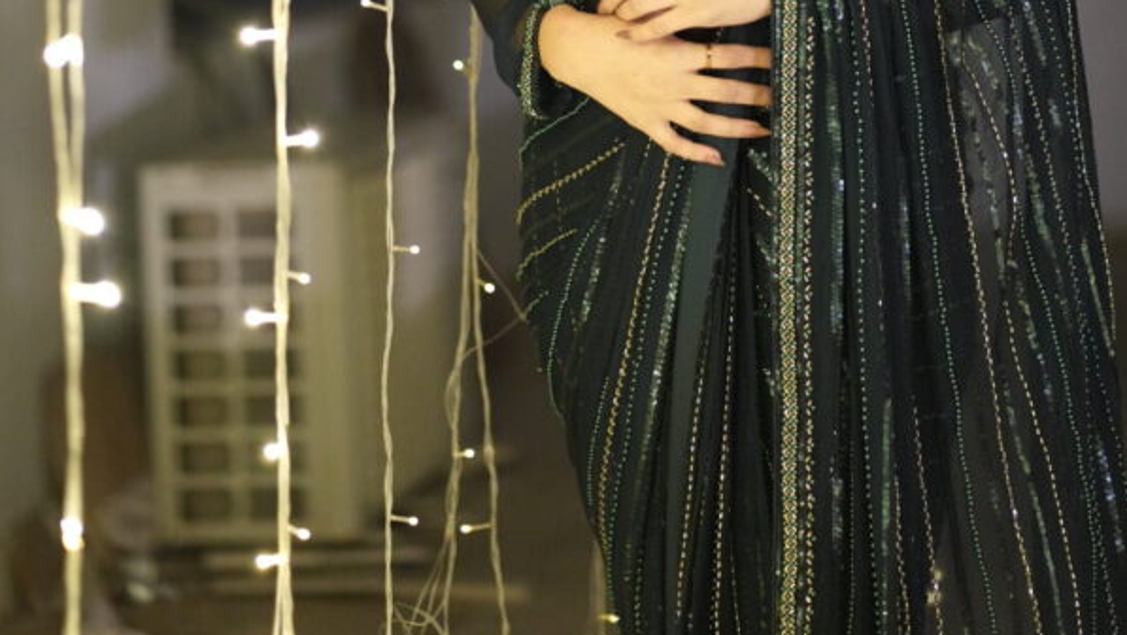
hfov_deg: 16.0
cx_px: 564
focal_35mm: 134
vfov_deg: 8.9
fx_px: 4005
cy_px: -136
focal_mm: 85
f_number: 2
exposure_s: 1/90
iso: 4000
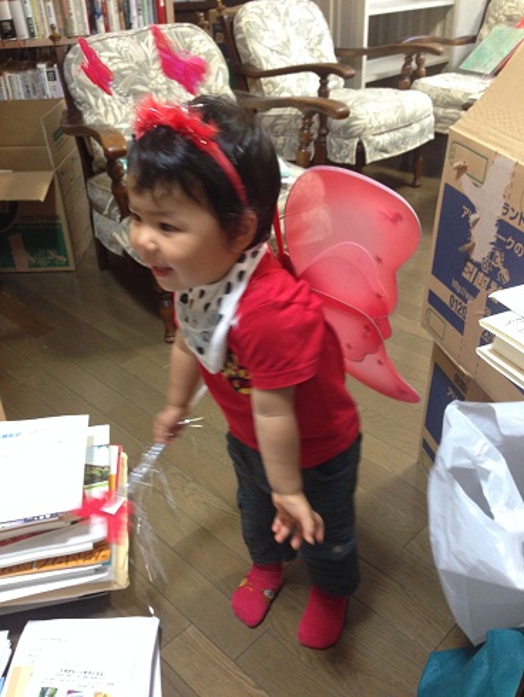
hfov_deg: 43.0
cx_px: 262
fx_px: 665
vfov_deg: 55.3
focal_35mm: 33
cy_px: 348
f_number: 2.4
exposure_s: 1/20
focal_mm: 4.12
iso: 125
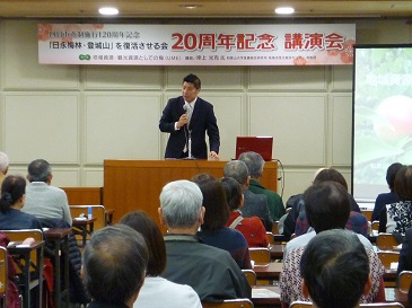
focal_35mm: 122
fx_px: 1451
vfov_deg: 12.1
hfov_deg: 16.2
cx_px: 206
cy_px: 154
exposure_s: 1/30
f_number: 3.9
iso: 400
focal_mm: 11.4
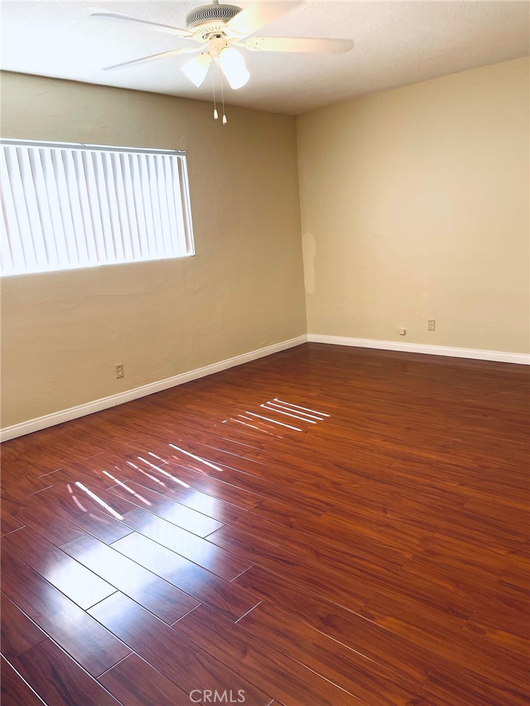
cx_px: 265
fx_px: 531
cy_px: 353
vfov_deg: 67.3
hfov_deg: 53.1
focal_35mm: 26
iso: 100
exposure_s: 1/120
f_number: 1.6
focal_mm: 5.1
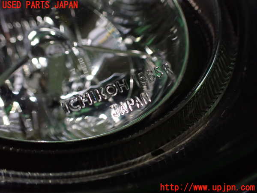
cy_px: 96
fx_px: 223
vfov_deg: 46.8
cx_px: 128
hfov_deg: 60.0
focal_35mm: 30
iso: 800
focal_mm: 5.4
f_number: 2.3
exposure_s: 1/80
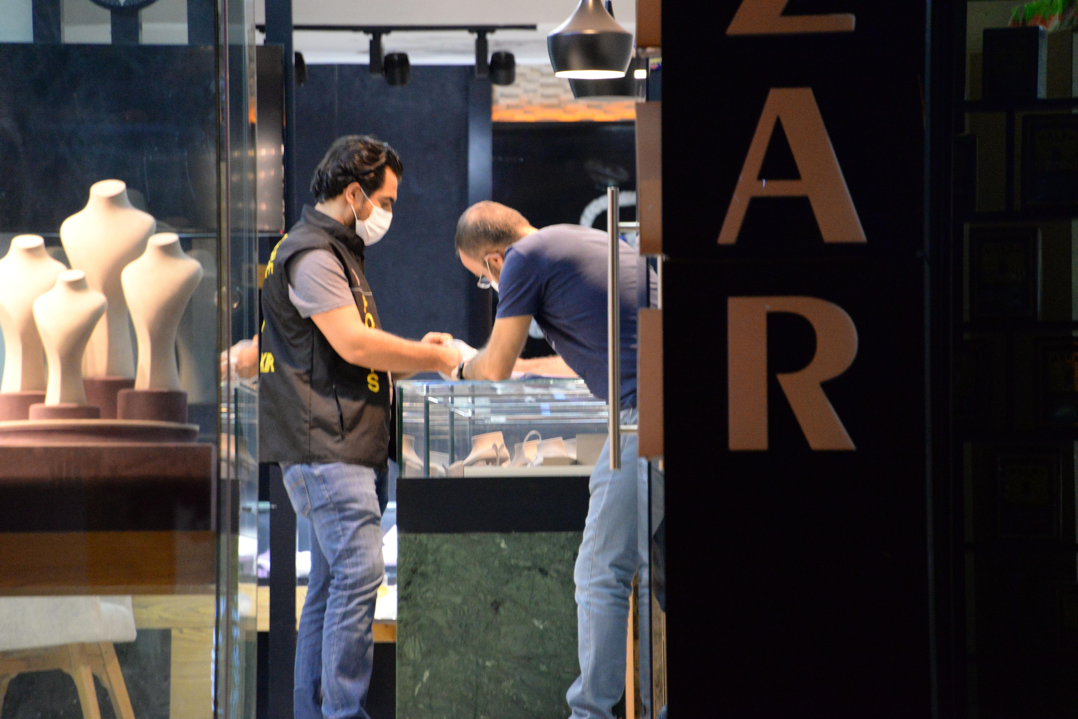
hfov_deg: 6.9
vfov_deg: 4.6
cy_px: 360
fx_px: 8986
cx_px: 539
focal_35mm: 300
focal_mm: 300
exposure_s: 1/60
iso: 6400
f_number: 5.6
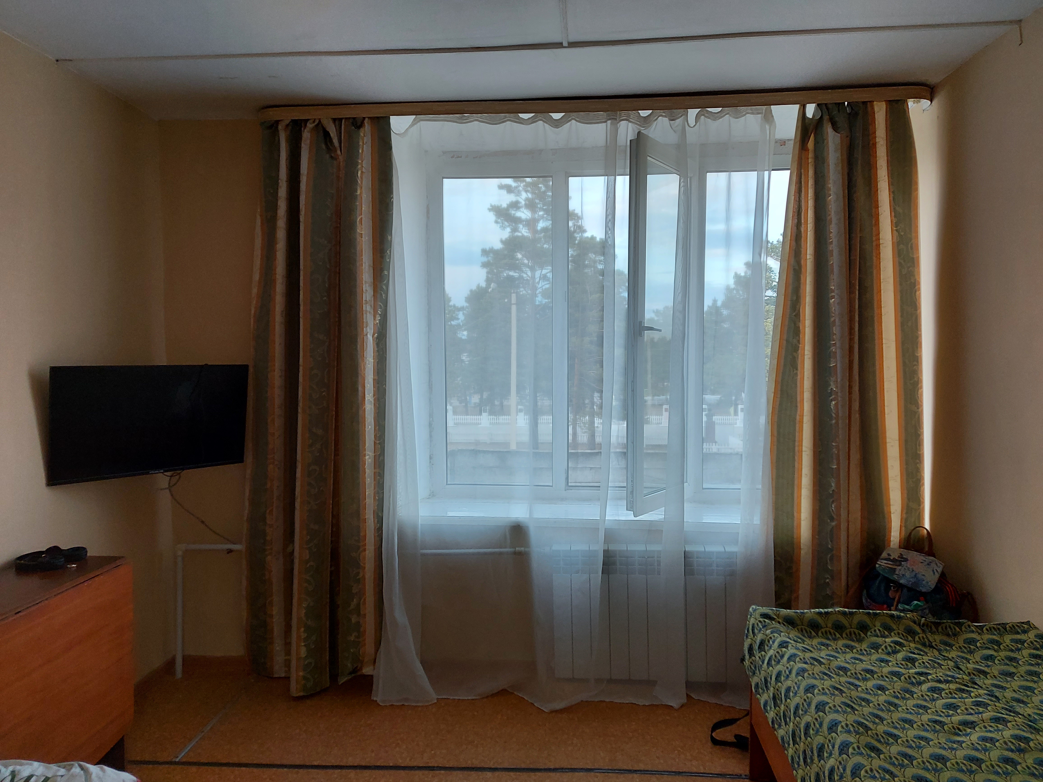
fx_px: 723
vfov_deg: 56.8
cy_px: 391
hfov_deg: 71.6
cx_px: 522
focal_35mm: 24
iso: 64
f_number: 1.8
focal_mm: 5.23
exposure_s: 1/50
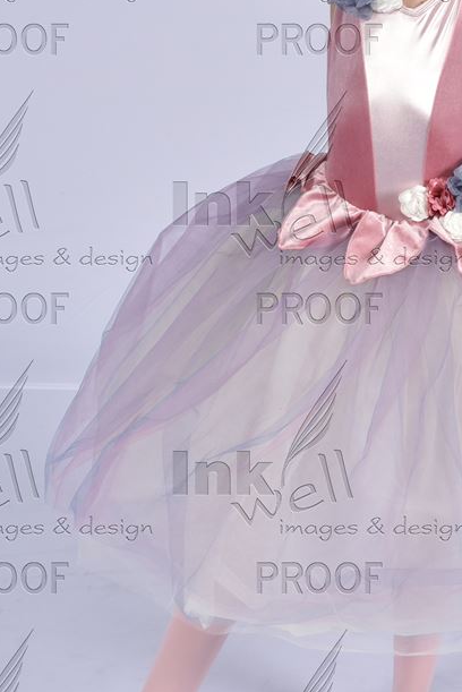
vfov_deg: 26.1
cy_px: 120
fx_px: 1461
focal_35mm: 76
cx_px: 413
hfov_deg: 17.7
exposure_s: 1/200
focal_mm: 31
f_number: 8
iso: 250
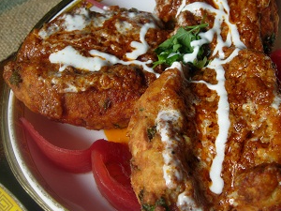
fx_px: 382
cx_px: 183
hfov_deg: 40.0
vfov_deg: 30.8
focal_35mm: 47
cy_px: 87
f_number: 2.7
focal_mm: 7.5
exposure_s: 1/41.4
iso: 50
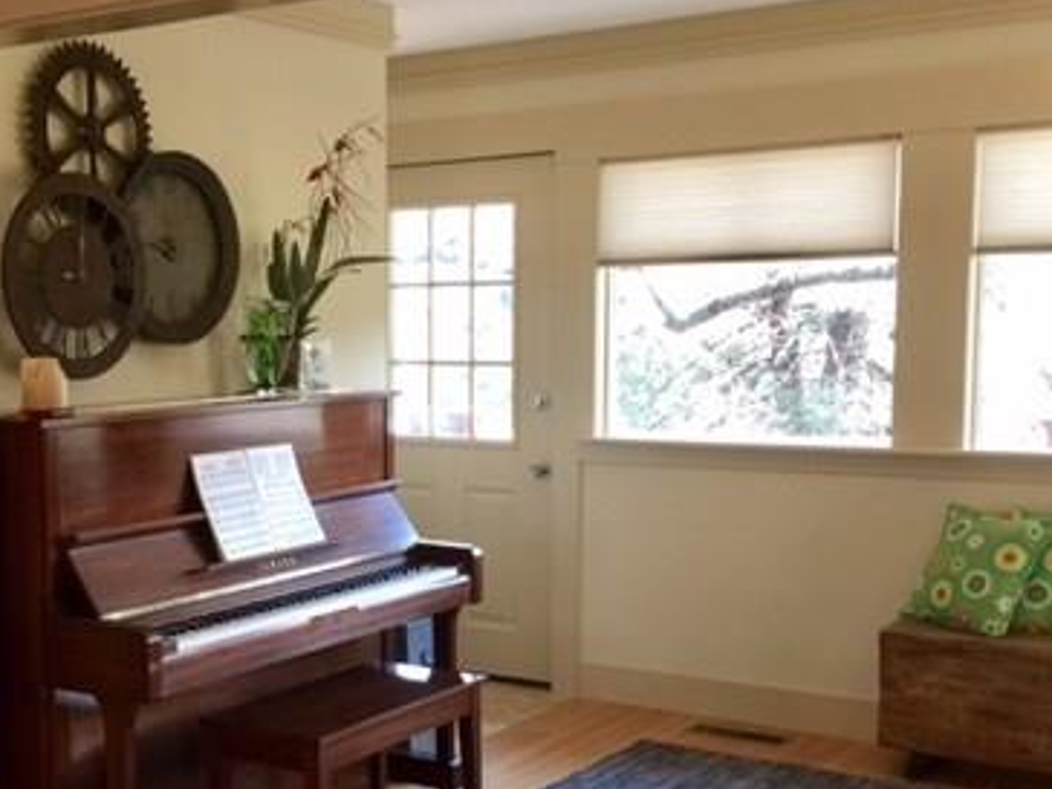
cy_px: 497
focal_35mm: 51
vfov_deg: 28.4
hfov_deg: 36.5
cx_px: 246
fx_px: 1550
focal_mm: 4.15
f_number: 2.2
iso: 40
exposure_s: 1/15
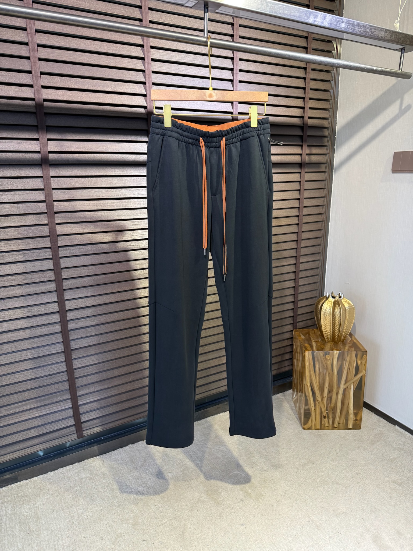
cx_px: 206
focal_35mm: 24
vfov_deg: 71.6
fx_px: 382
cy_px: 276
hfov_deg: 56.8
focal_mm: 6.76
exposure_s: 1/100
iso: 160
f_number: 1.78
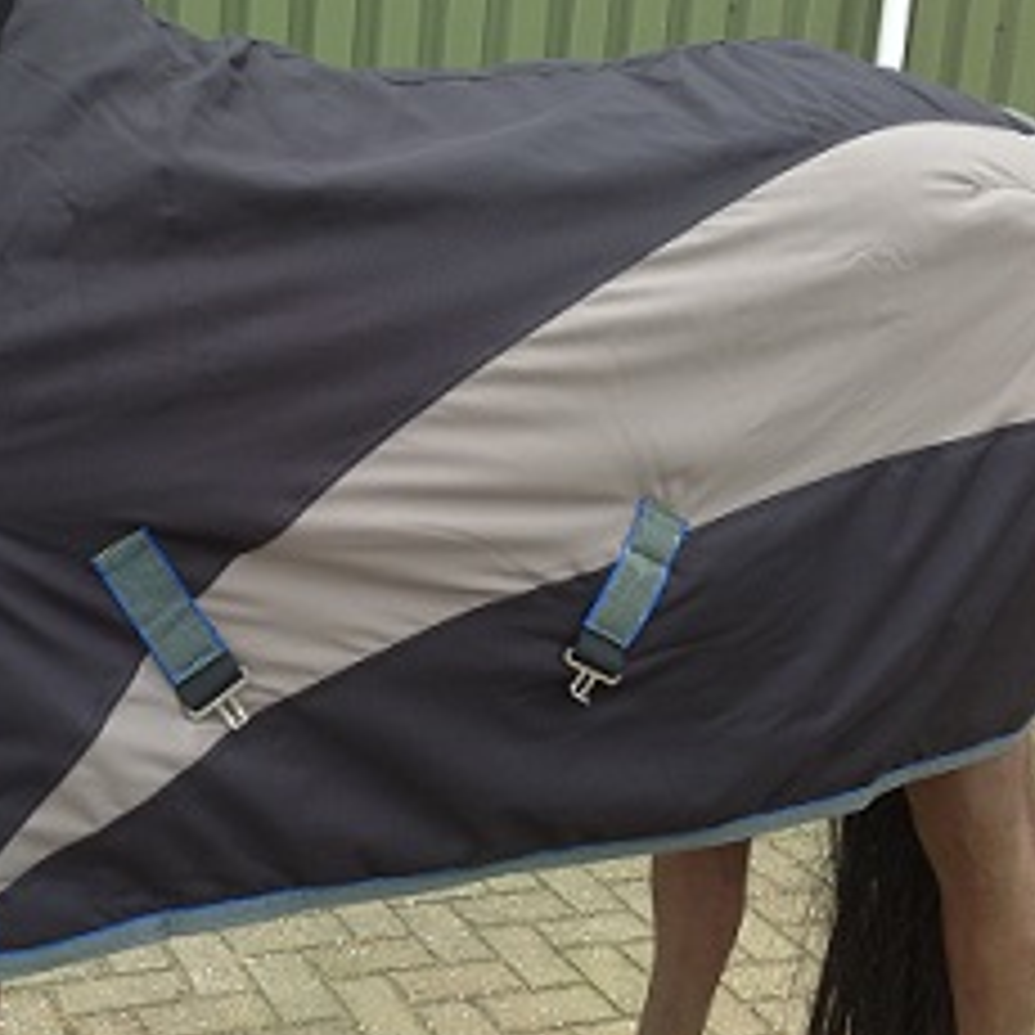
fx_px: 1894
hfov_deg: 30.1
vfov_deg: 30.5
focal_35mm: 56
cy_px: 434
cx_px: 274
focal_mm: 4.28
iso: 64
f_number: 2.4
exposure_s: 1/60
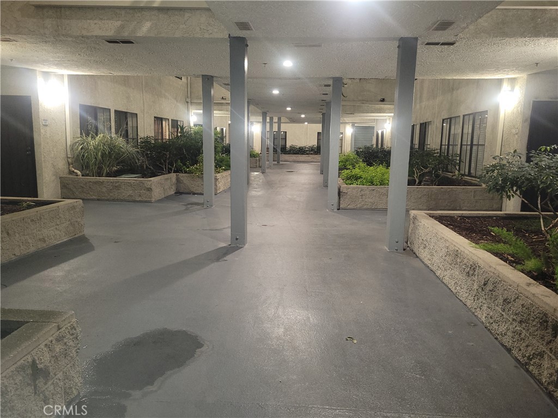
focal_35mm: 26
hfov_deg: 67.3
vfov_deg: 53.1
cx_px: 279
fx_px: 419
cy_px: 209
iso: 250
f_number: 1.8
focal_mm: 5.4
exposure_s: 1/9.99
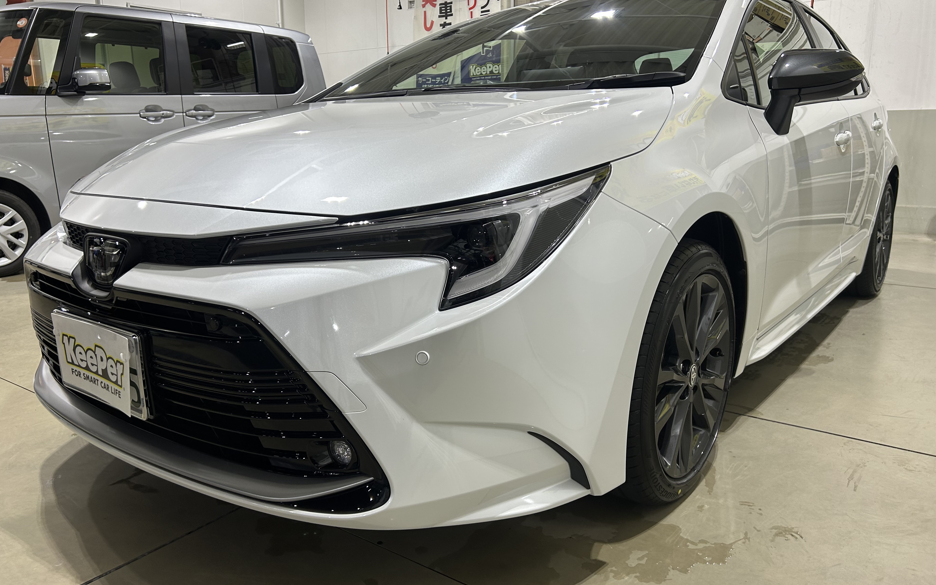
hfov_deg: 66.5
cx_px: 462
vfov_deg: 44.5
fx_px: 714
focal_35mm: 28
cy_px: 282
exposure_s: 1/120
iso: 64
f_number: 1.5
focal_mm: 5.7
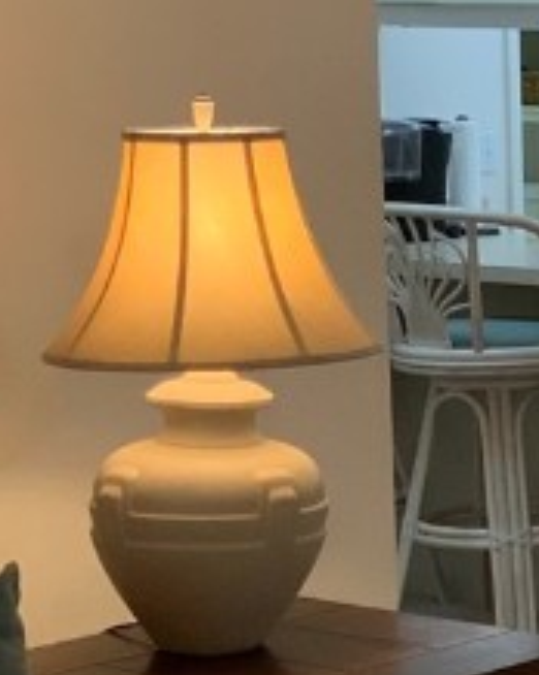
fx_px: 2656
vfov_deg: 14.5
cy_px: 461
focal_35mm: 133
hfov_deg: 10.4
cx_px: 1186
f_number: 1.8
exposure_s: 1/60
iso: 80
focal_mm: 3
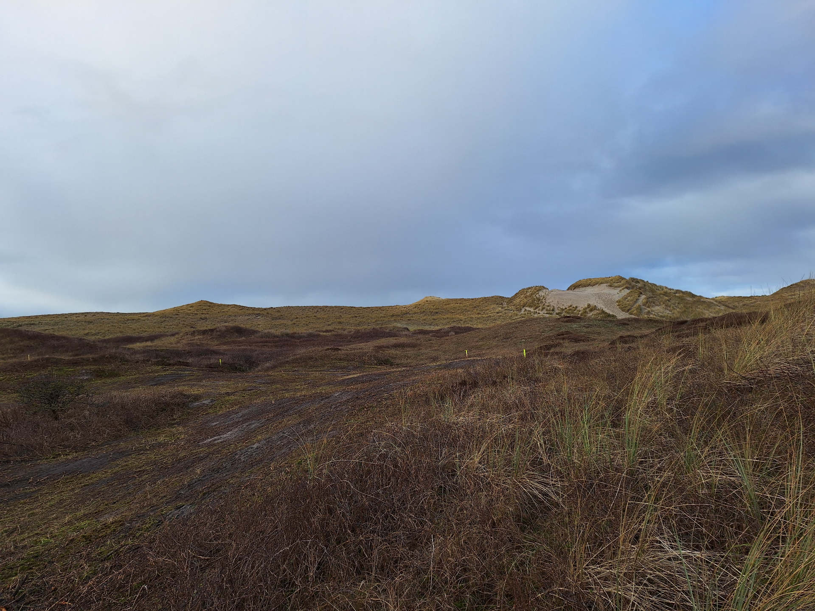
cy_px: 306
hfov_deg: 73.9
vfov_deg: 58.9
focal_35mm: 23
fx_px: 542
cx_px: 408
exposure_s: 1/1287
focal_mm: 5.54
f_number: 1.8
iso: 40
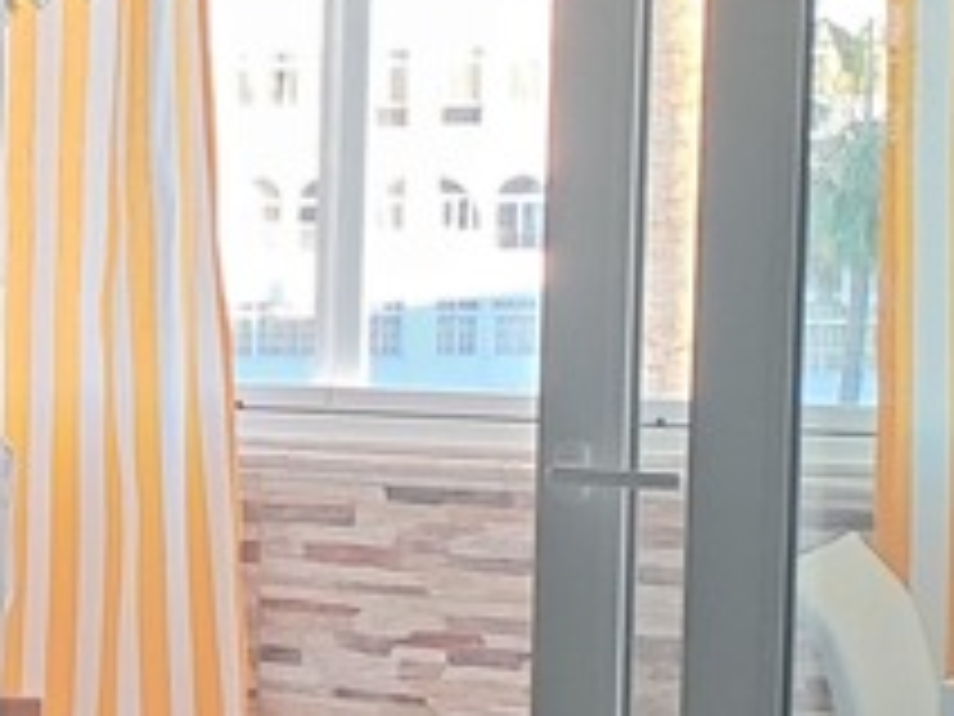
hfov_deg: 13.0
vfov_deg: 12.2
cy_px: 509
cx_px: -1224
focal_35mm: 121
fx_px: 3335
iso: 100
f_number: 1.8
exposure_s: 1/50
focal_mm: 4.65
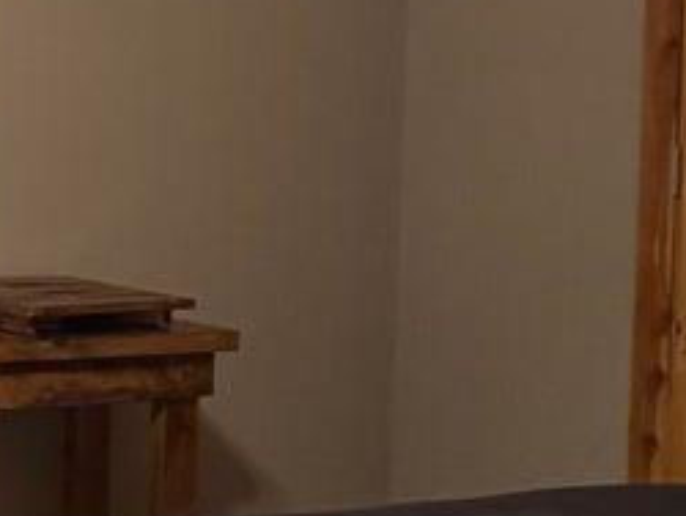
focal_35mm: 131
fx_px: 2599
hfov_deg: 13.8
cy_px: -80
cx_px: -440
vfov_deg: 11.2
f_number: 1.78
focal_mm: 6.76
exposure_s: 1/40
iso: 800
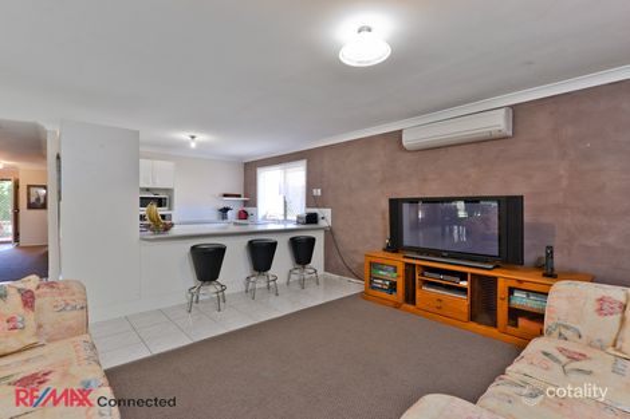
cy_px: 210
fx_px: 262
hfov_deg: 100.4
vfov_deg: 77.3
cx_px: 315
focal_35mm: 15
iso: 200
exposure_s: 1/13
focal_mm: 15
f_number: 8
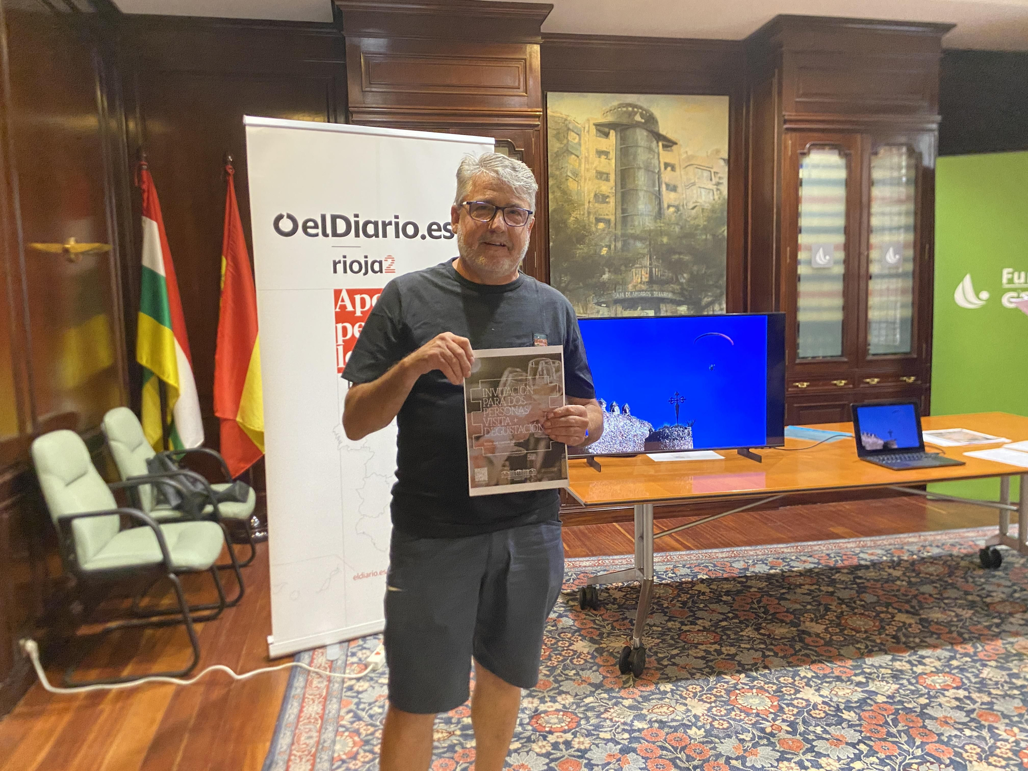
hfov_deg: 67.3
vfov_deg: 53.1
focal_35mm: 26
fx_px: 772
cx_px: 514
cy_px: 386
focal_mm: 4.25
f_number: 1.8
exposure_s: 1/50
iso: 500
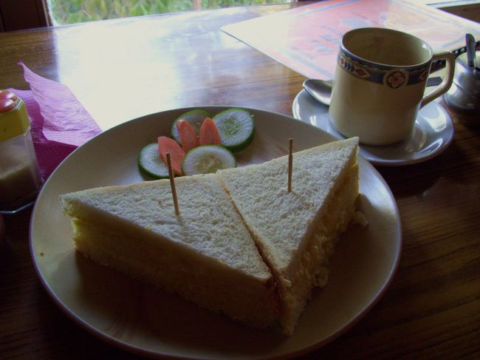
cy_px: 180
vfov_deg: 41.8
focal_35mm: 34
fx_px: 471
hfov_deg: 54.0
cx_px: 240
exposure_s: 1/15
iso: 160
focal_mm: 5.7
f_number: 2.9
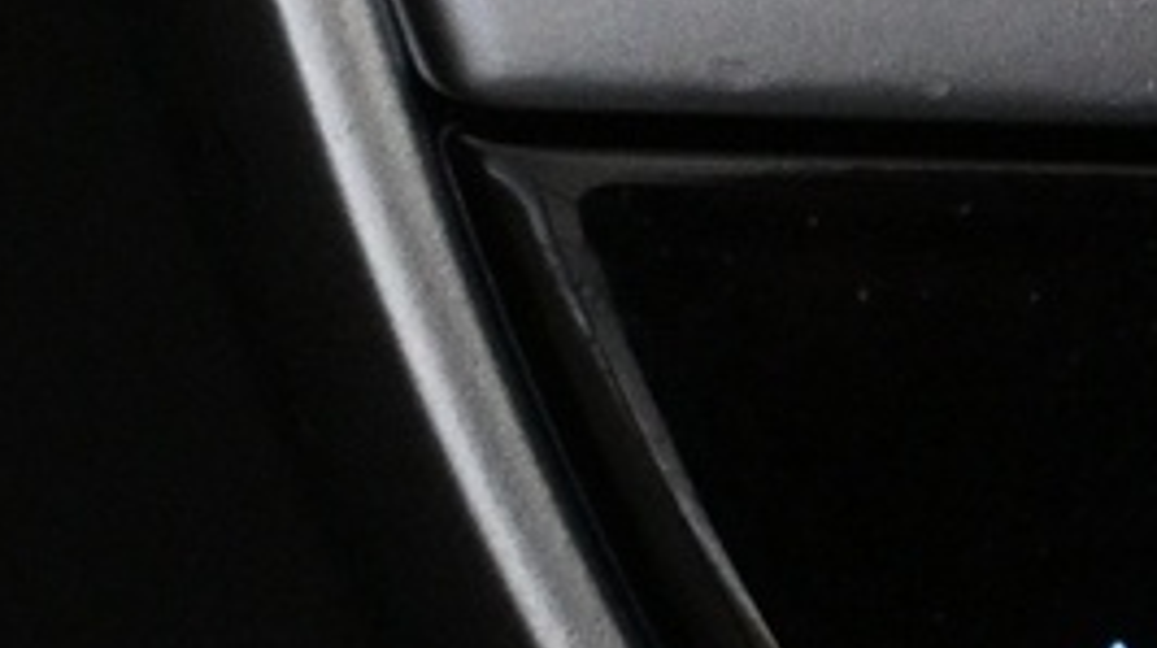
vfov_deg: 3.5
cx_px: 2636
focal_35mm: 345
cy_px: 670
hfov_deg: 6.0
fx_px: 10574
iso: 4000
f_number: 5.3
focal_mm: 36
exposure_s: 1/160
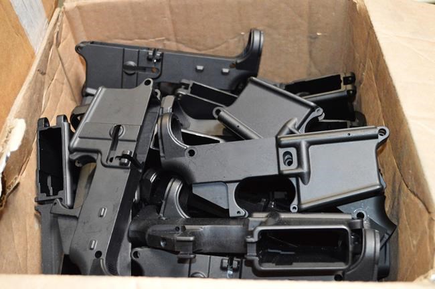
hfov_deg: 45.0
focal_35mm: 44
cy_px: 144
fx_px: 525
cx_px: 218
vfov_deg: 30.8
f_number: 4.5
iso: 3200
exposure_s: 1/60
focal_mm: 29
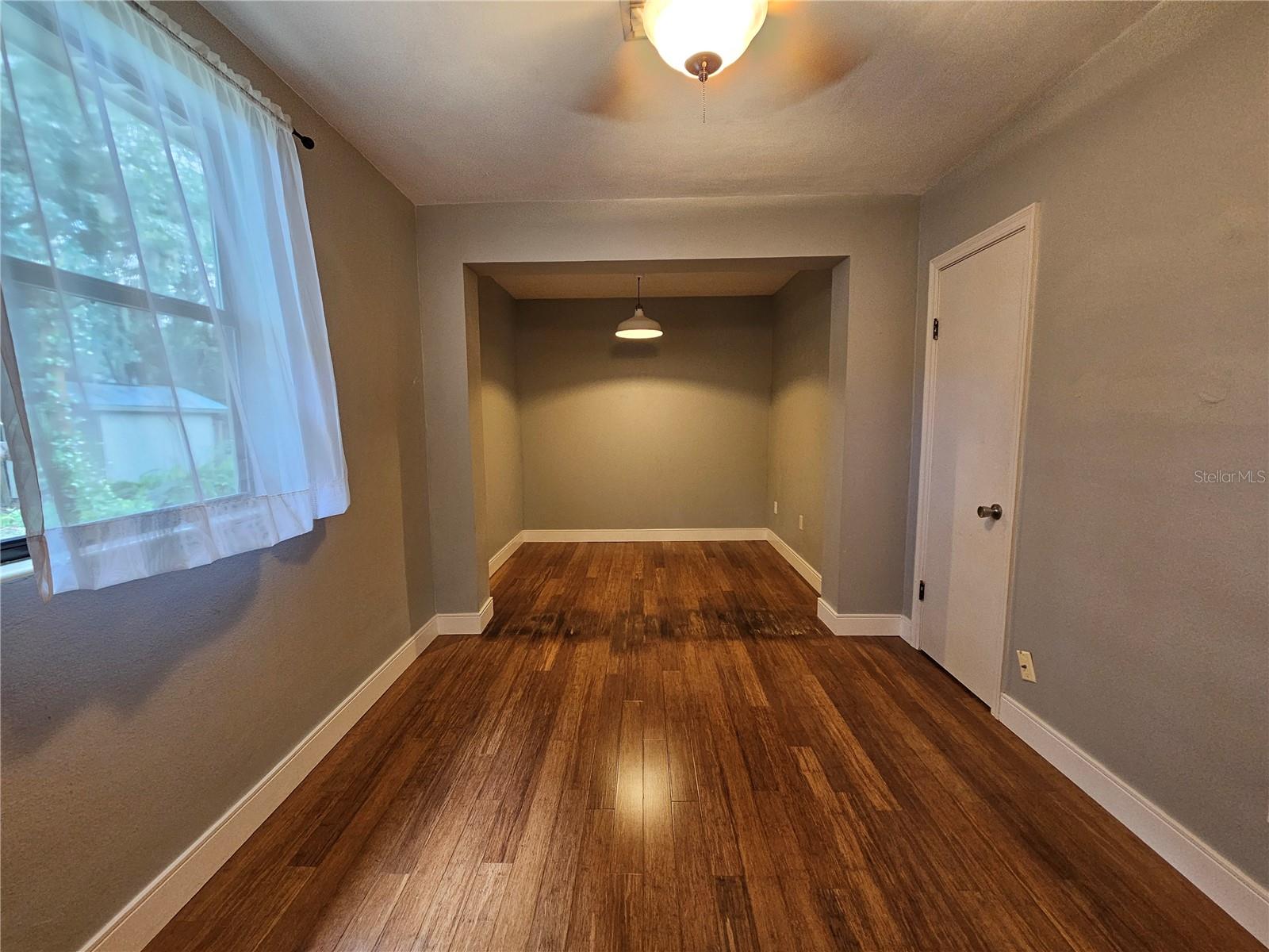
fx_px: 477
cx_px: 634
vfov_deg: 89.9
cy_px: 476
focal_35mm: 13
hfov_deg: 106.2
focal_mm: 2.2
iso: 320
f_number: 2.2
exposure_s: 1/40
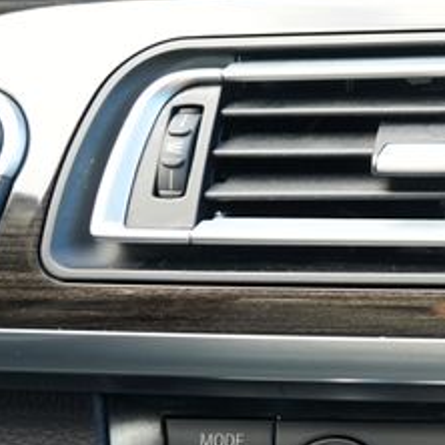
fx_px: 1484
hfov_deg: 15.2
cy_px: 248
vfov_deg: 17.1
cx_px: 748
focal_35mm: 102
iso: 250
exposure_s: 1/60
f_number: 4
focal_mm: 26
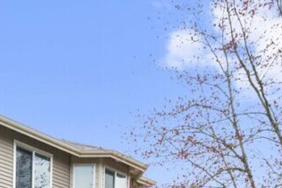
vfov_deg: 15.9
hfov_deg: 25.1
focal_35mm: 73
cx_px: -49
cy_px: 336
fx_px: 574
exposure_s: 1/8
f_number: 8
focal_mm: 16.5
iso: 200
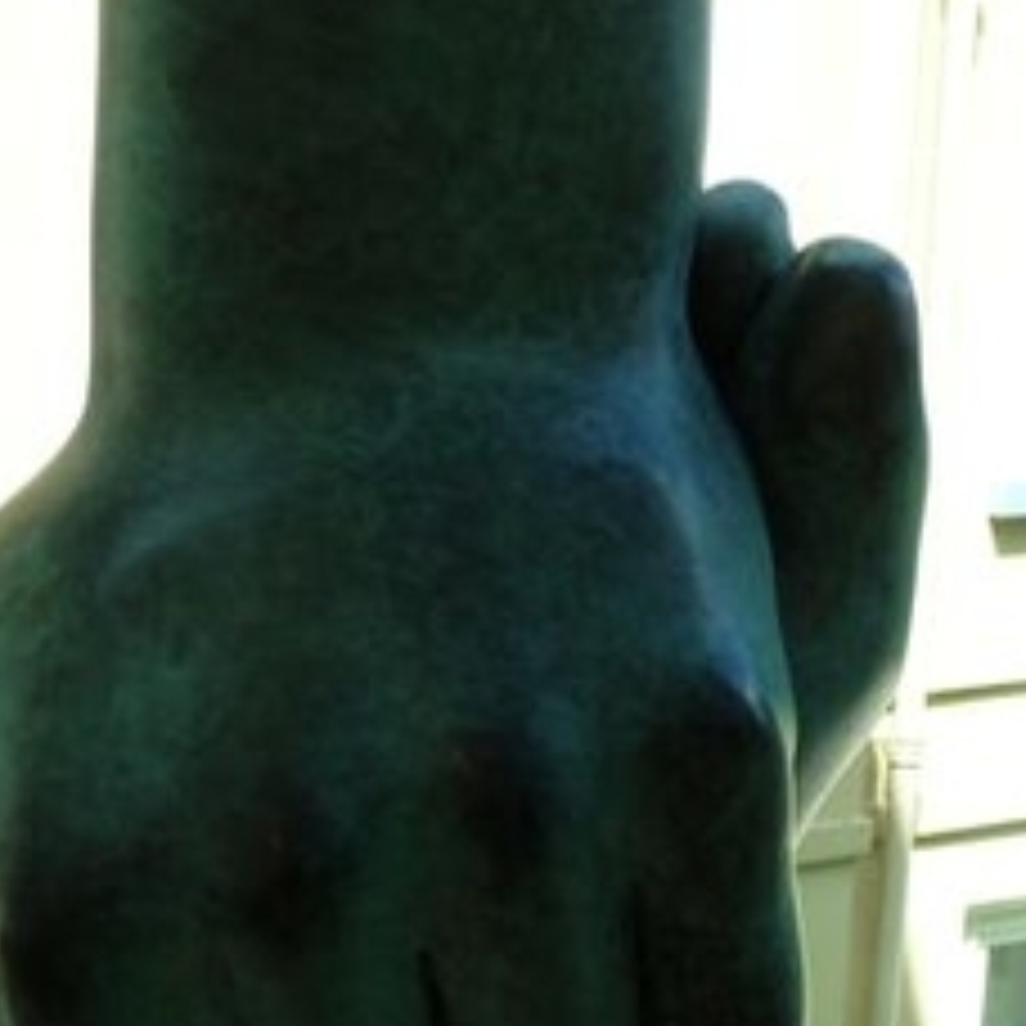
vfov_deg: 25.5
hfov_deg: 26.3
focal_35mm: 65
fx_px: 2180
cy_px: 954
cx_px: 302
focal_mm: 4.7
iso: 100
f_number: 3.3
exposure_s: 1/125
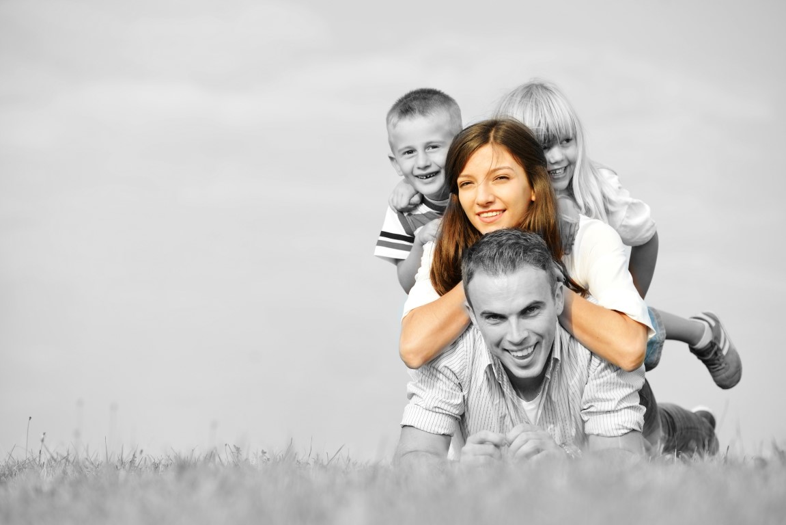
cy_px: 262
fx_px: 3057
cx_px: 393
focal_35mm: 140
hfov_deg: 14.7
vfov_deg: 9.8
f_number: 4
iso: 100
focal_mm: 140
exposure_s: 1/320
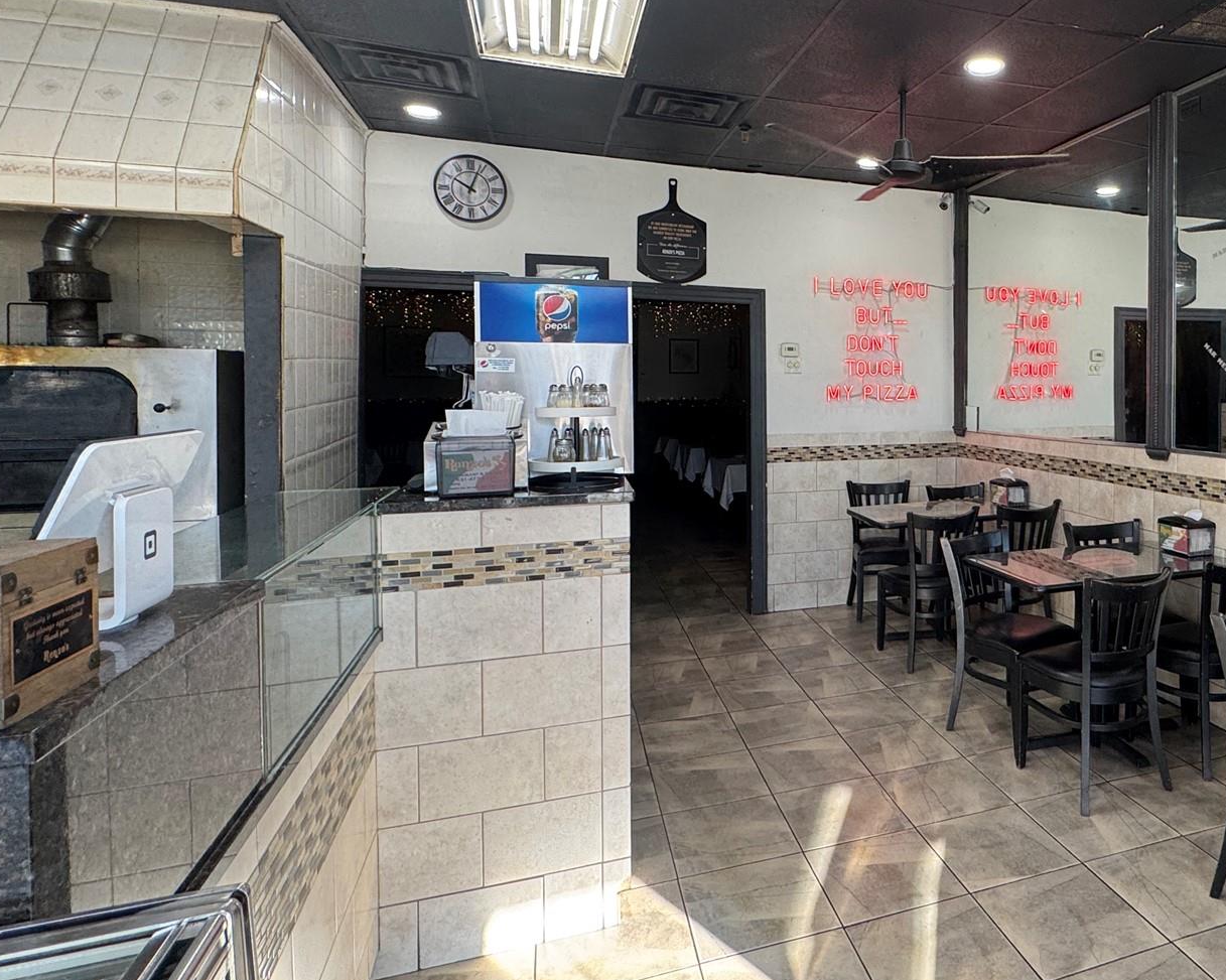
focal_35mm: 23
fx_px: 834
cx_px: 878
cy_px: 399
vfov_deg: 60.4
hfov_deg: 69.1
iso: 100
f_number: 2.2
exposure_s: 1/99
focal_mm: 2.22
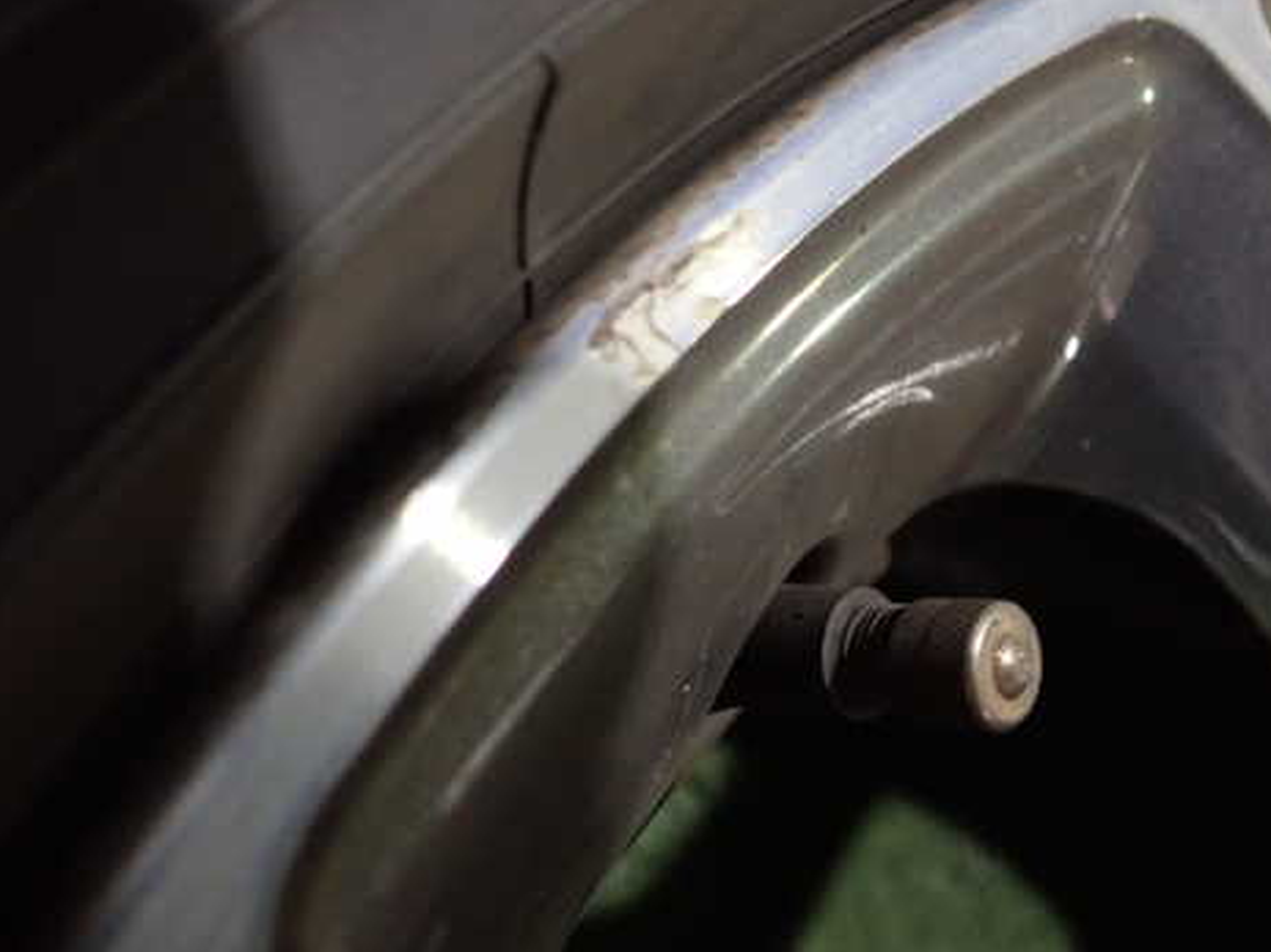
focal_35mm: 39
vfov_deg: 36.8
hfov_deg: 47.8
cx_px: 550
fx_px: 1431
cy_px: 498
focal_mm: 5.4
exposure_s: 1/30
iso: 640
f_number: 2.3
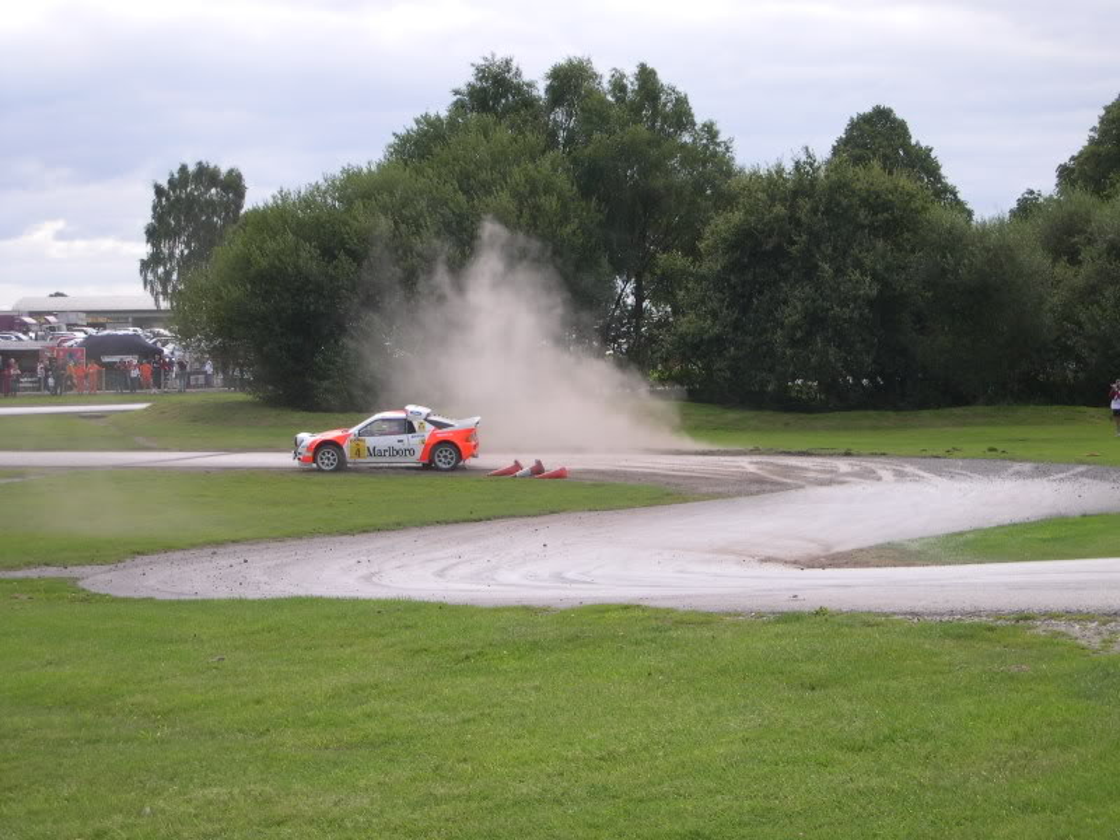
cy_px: 420
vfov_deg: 17.0
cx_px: 560
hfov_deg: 22.5
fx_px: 2815
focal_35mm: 87
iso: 100
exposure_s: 1/407
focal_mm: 18.4
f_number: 4.4
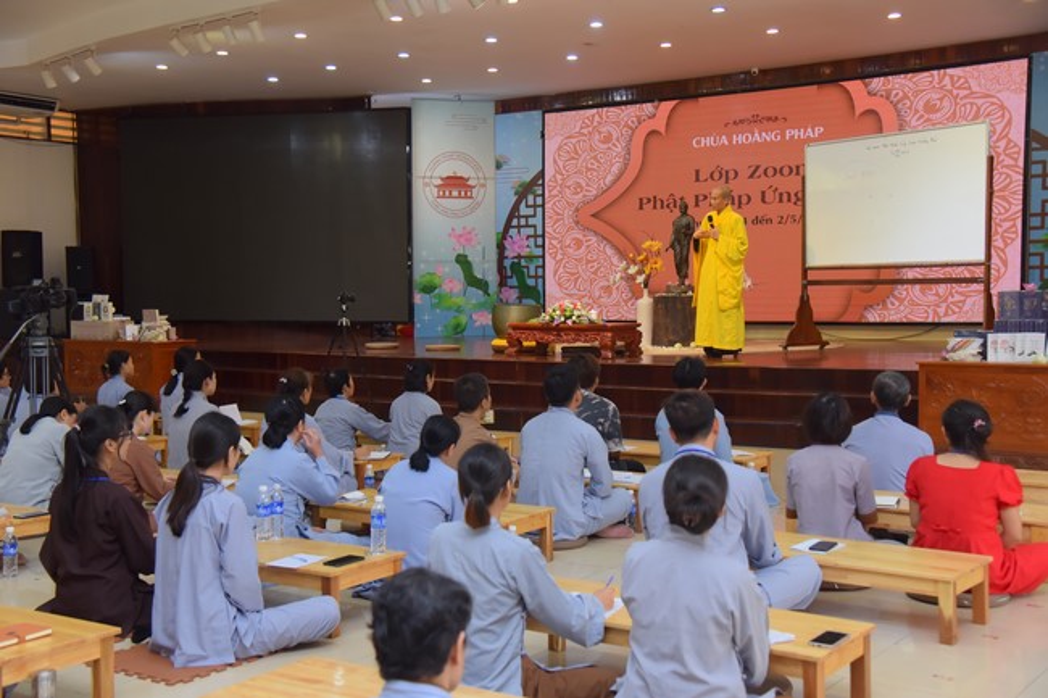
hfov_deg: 42.8
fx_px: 1339
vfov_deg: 29.2
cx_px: 524
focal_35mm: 46
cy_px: 349
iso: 1000
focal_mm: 46
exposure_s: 1/125
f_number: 5
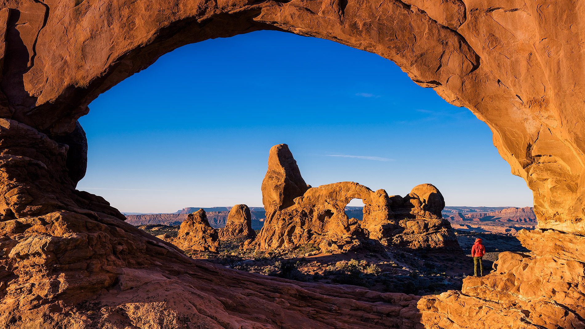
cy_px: 169
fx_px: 621
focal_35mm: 40
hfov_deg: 50.5
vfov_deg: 29.7
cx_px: 293
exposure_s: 1/13
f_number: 13
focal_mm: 38
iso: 64
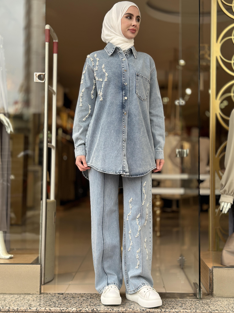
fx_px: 451
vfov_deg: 38.2
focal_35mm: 50
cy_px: 152
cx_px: 120
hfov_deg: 29.1
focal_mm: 6.86
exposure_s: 1/390
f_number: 1.78
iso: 80
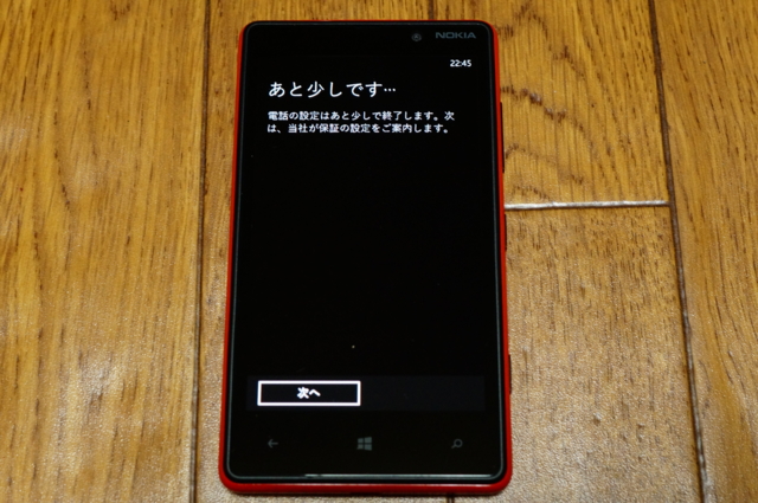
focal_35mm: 52
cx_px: 379
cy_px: 252
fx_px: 1093
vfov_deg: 25.9
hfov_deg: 38.2
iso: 1600
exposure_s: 1/20
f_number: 8
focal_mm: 35
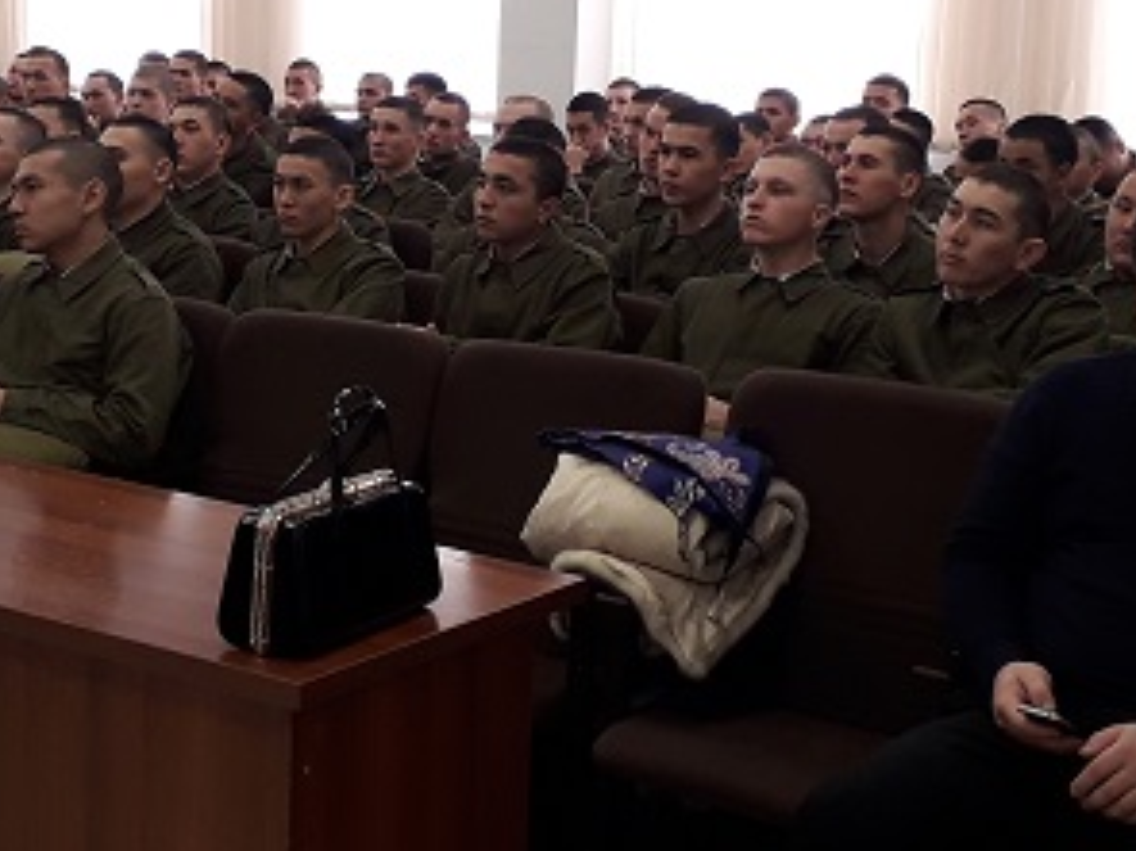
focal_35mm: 64
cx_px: 462
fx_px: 2099
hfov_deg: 30.2
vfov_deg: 22.9
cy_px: 322
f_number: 1.9
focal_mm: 3.6
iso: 80
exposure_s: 1/50
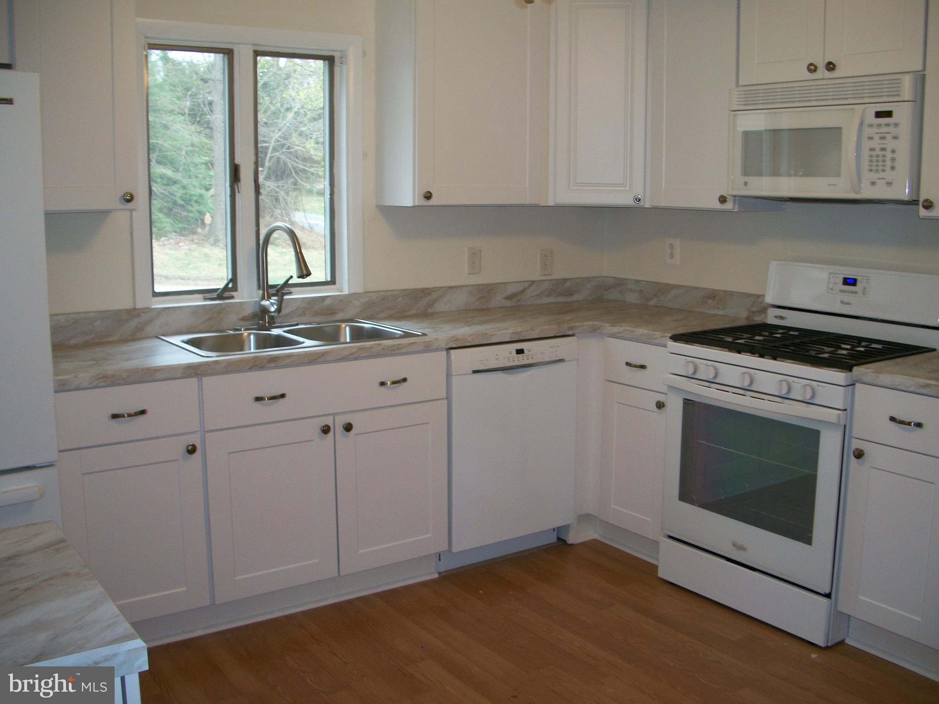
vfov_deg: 40.7
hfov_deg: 52.6
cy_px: 352
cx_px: 470
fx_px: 949
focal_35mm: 35
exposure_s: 1/30
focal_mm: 6.3
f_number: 3.1
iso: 80
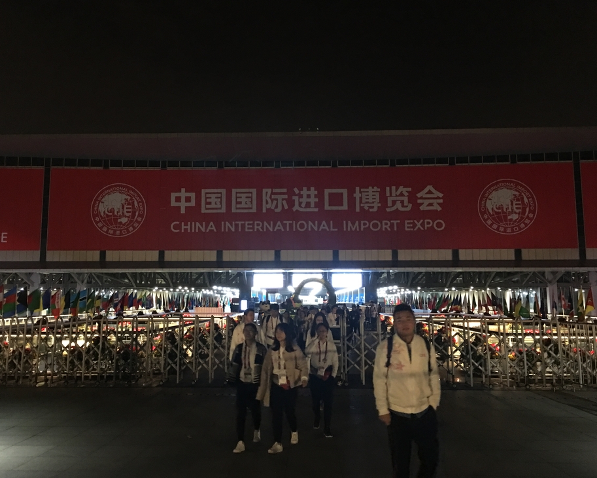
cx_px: 283
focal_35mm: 31
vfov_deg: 47.1
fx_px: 548
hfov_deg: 57.2
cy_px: 236
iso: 160
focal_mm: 4.15
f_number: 2.2
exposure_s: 1/8
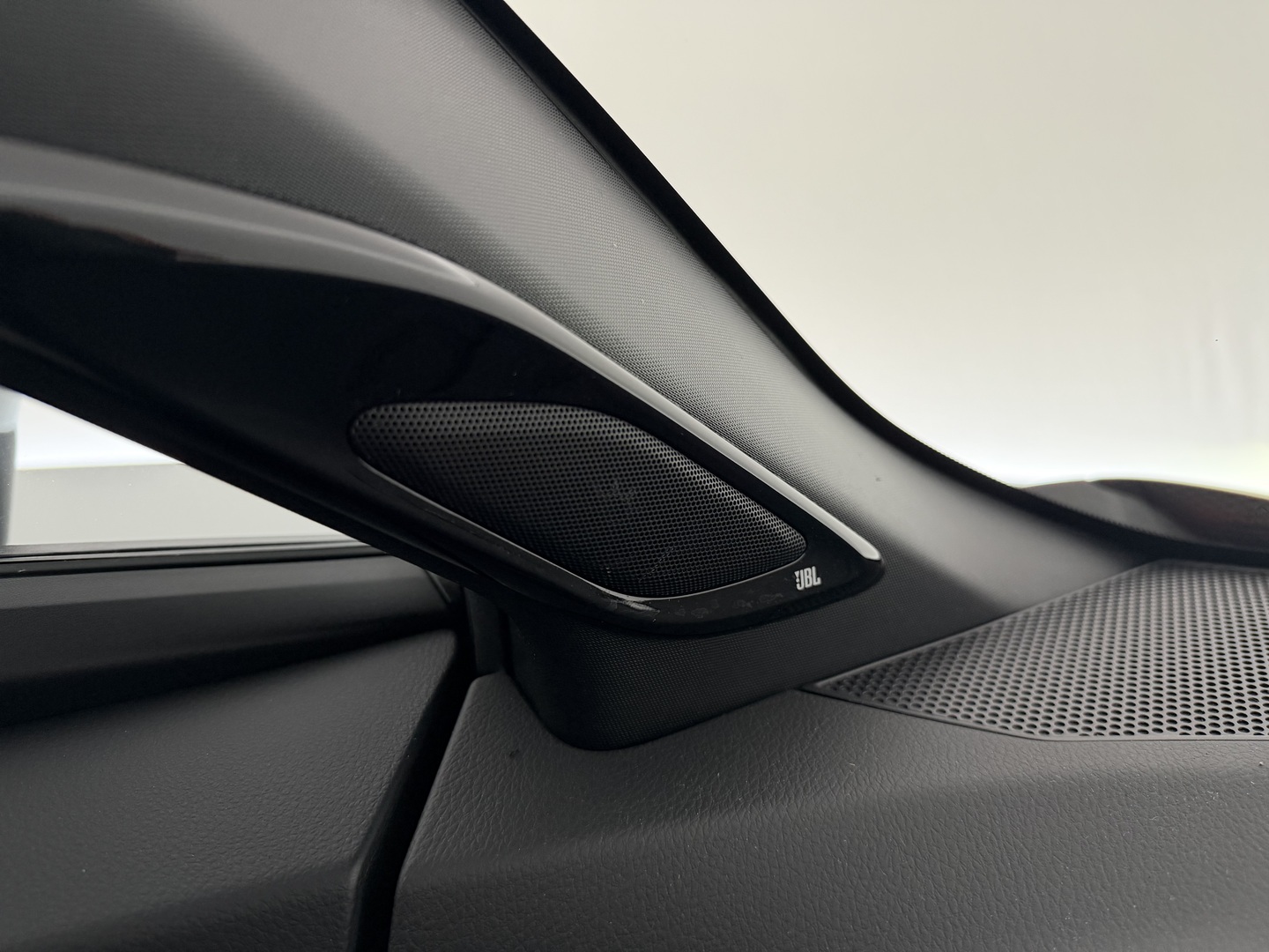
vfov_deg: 56.8
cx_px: 634
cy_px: 476
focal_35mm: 24
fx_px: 880
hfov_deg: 71.6
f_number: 1.78
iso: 500
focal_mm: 6.76
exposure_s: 1/50
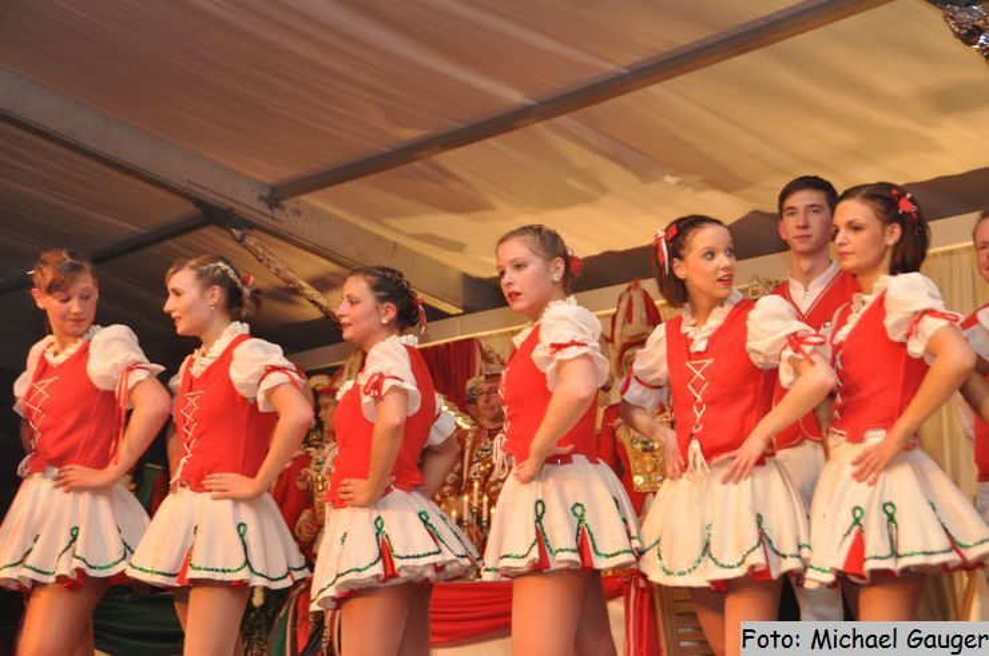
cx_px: 494
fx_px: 2057
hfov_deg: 27.0
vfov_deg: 18.1
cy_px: 328
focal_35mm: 75
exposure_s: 1/60
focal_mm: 50
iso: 640
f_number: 5.6
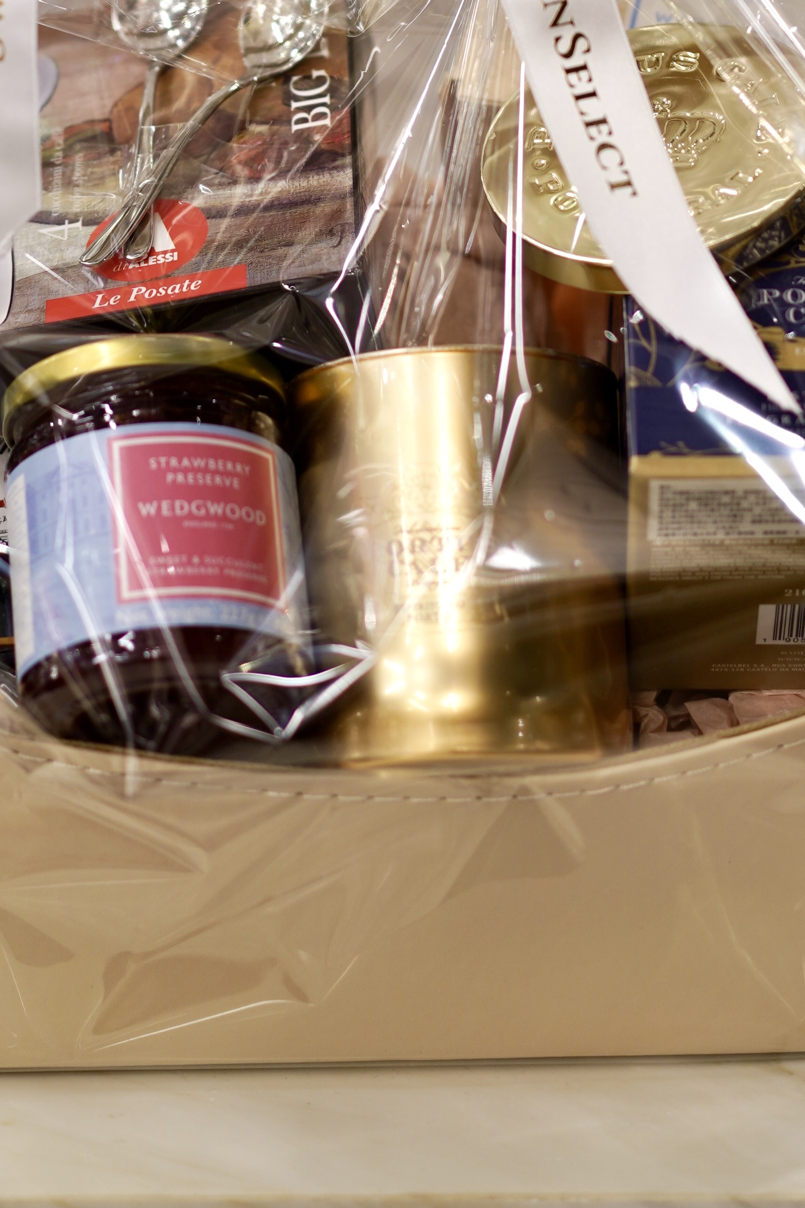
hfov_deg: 10.6
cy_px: -108
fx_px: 4327
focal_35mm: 129
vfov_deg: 15.5
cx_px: 305
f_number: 2
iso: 100
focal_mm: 55
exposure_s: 1/60
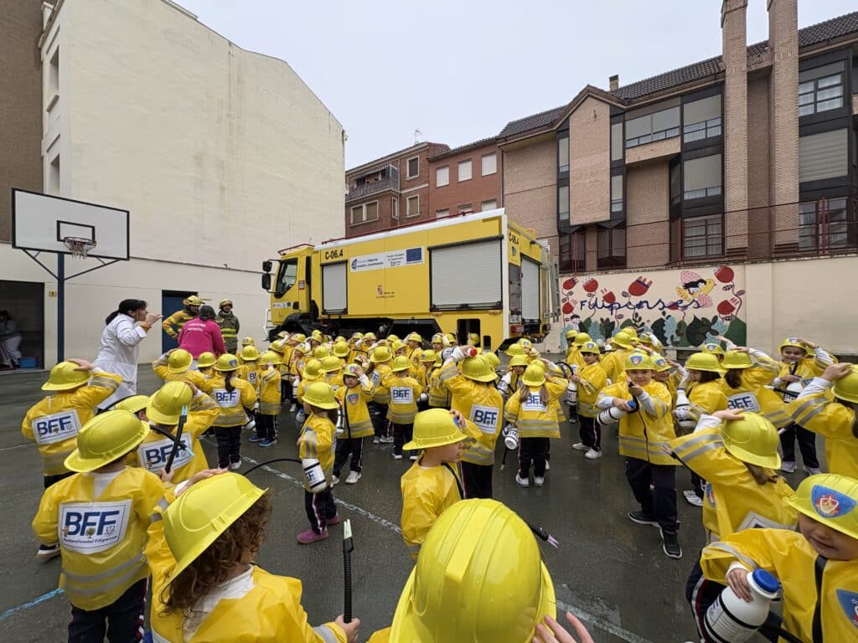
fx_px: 347
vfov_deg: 85.7
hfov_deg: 102.1
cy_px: 322
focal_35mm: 14
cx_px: 429
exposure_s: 1/397
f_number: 2.2
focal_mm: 2.22
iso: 40
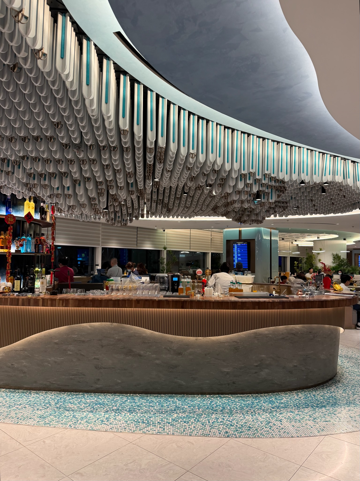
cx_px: 180
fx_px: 333
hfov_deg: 56.8
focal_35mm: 24
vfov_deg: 71.6
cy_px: 240
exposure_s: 1/60
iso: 160
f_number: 1.78
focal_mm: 6.76
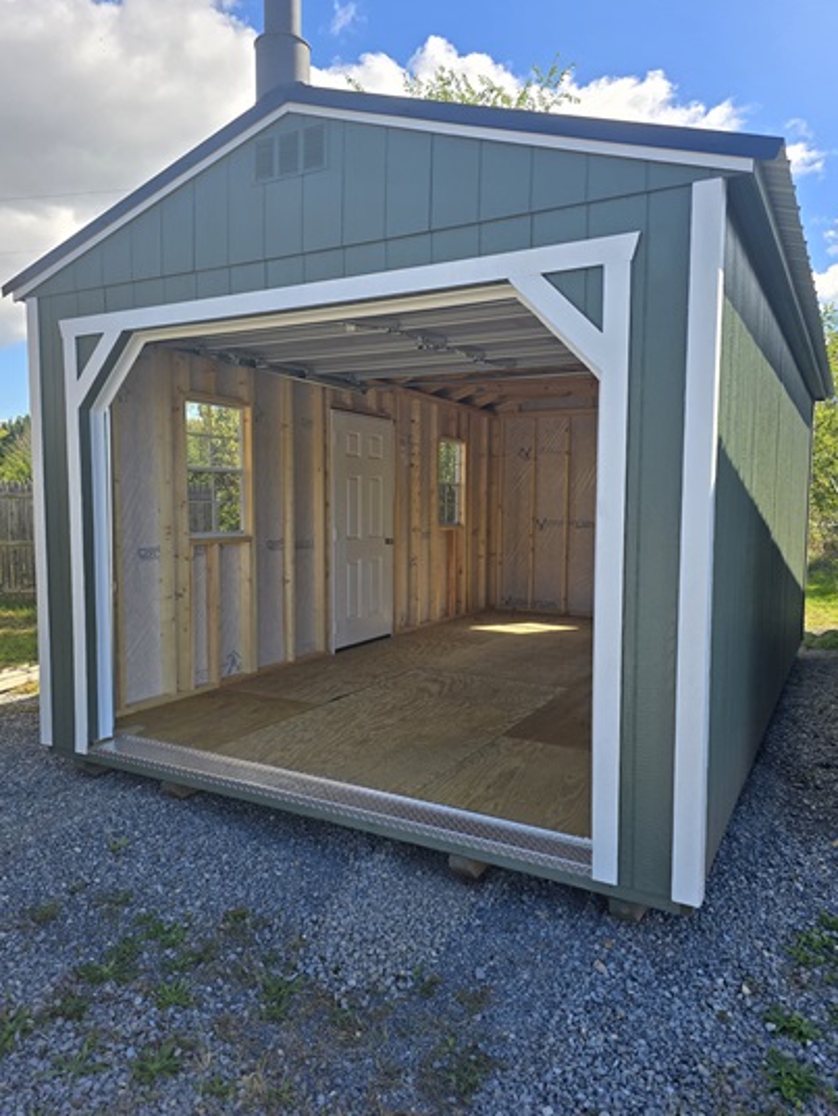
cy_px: 551
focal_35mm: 24
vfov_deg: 71.6
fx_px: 774
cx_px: 430
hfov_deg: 56.8
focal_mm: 6.3
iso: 12
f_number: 1.7
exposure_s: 1/509
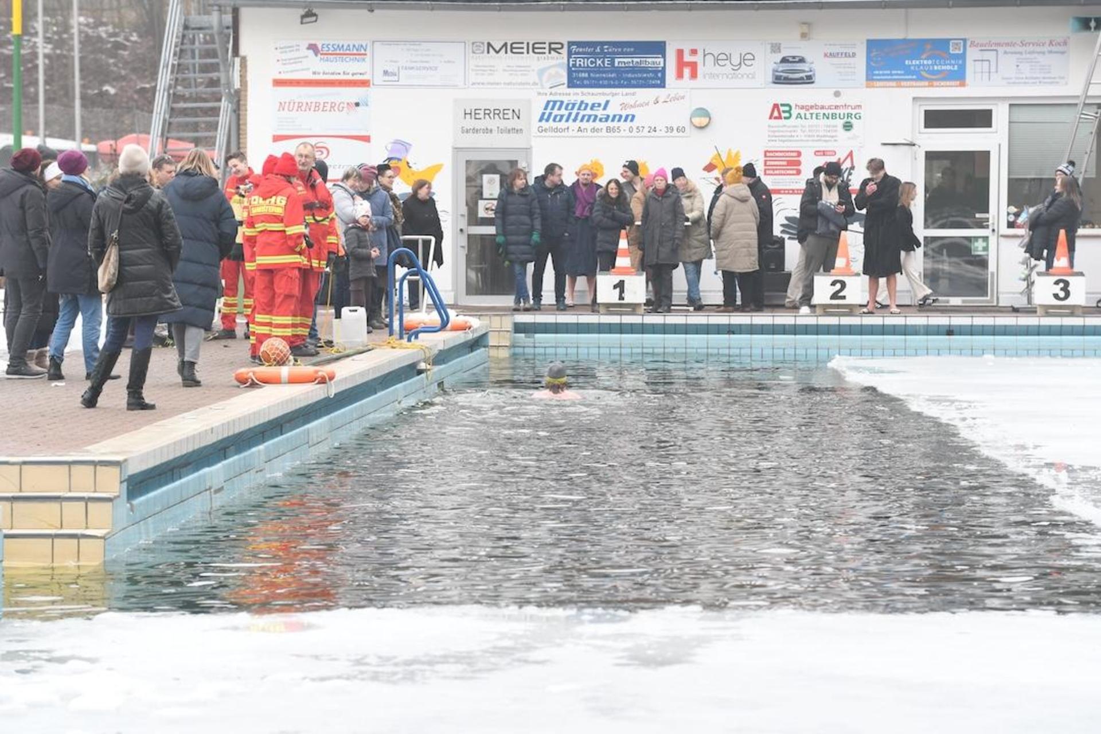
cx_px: 550
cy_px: 367
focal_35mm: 150
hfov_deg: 13.7
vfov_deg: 9.1
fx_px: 4587
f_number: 3.5
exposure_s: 1/250
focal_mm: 100
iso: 400
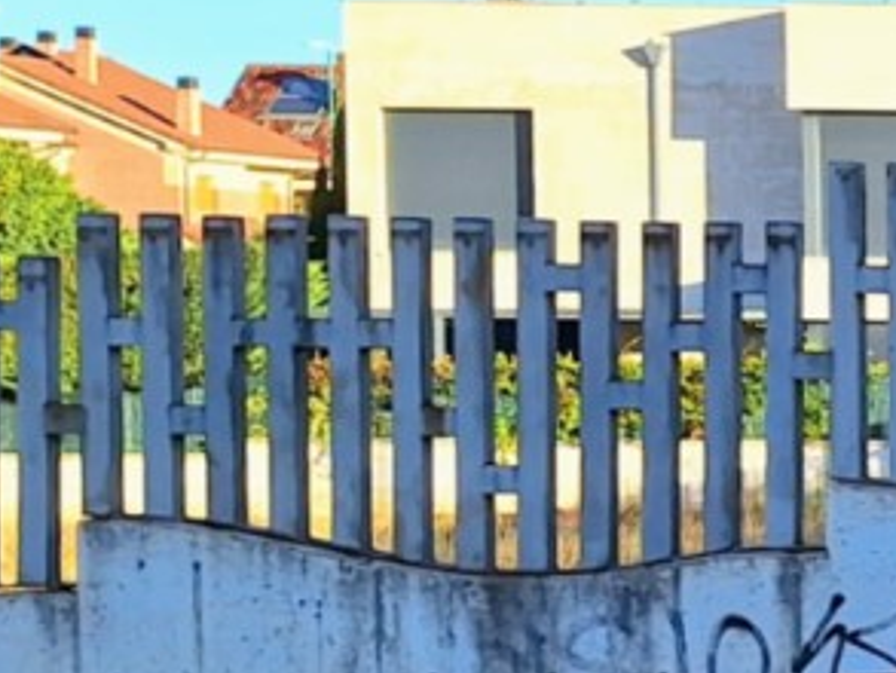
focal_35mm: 126
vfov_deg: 11.7
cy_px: 531
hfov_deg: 12.9
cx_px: 1972
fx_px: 3263
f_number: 1.8
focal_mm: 5.54
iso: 40
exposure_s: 1/1751
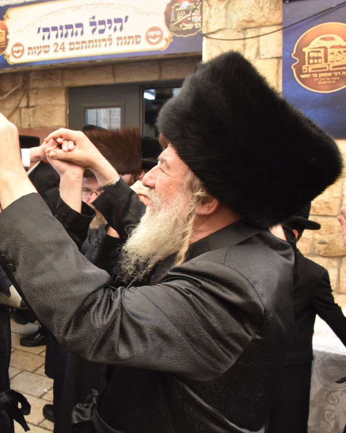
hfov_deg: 35.4
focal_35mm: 39
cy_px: 215
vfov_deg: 46.8
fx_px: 499
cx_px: 19
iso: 1000
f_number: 9
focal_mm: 18
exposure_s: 1/160
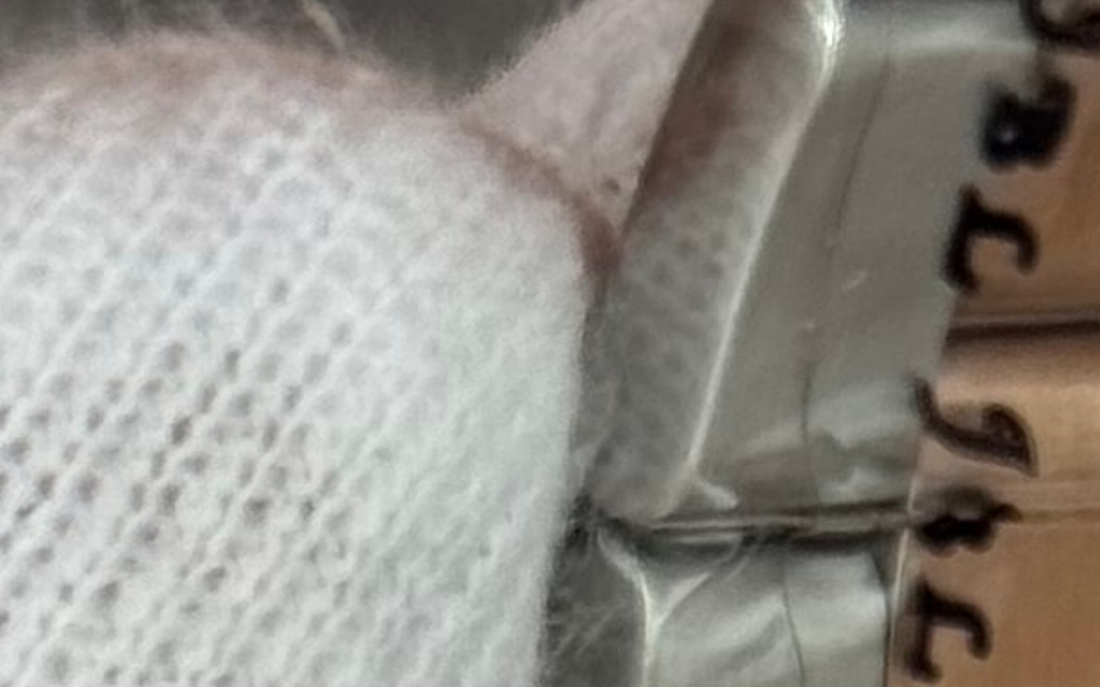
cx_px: 889
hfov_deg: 6.3
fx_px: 9983
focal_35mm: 333
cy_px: 2821
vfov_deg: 3.7
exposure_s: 1/1000
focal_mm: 6.76
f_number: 1.78
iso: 64
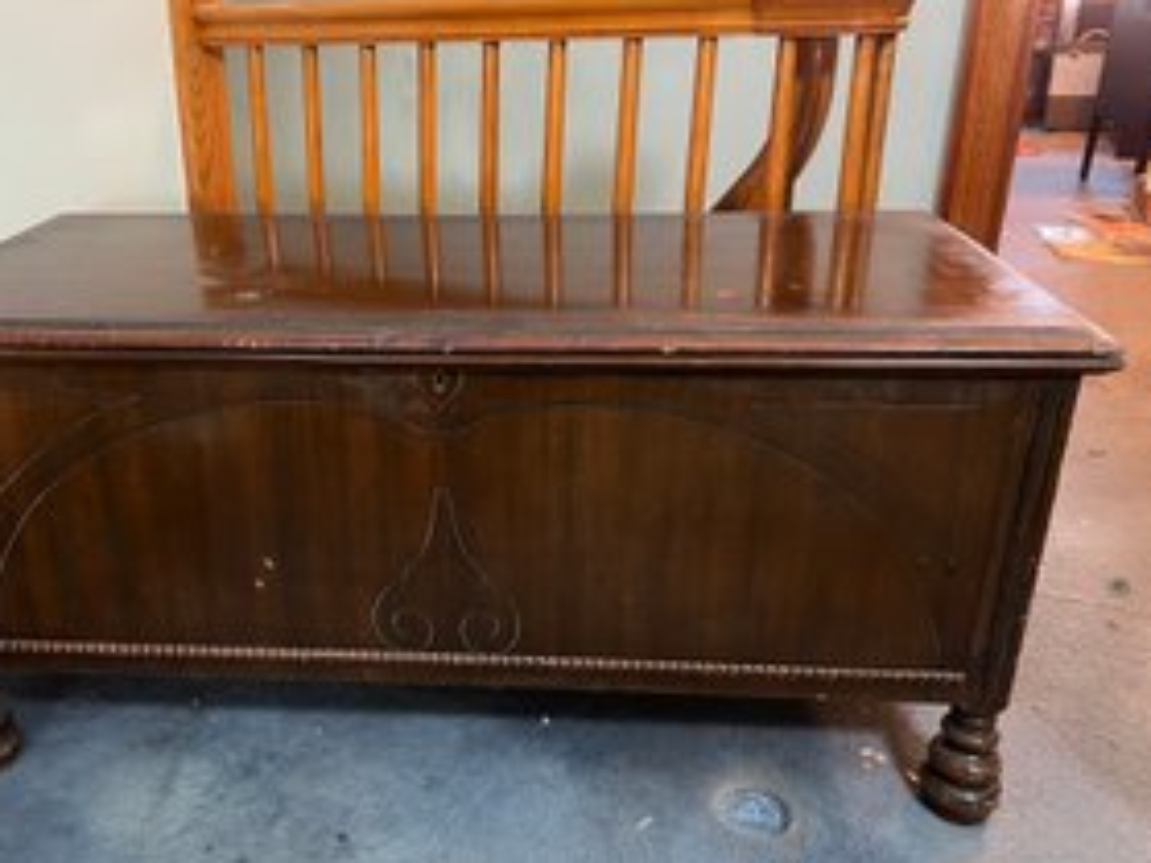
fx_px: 1064
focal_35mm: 32
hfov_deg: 56.5
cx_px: 468
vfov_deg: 44.1
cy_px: 423
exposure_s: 1/30
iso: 500
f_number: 1.5
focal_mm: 5.7
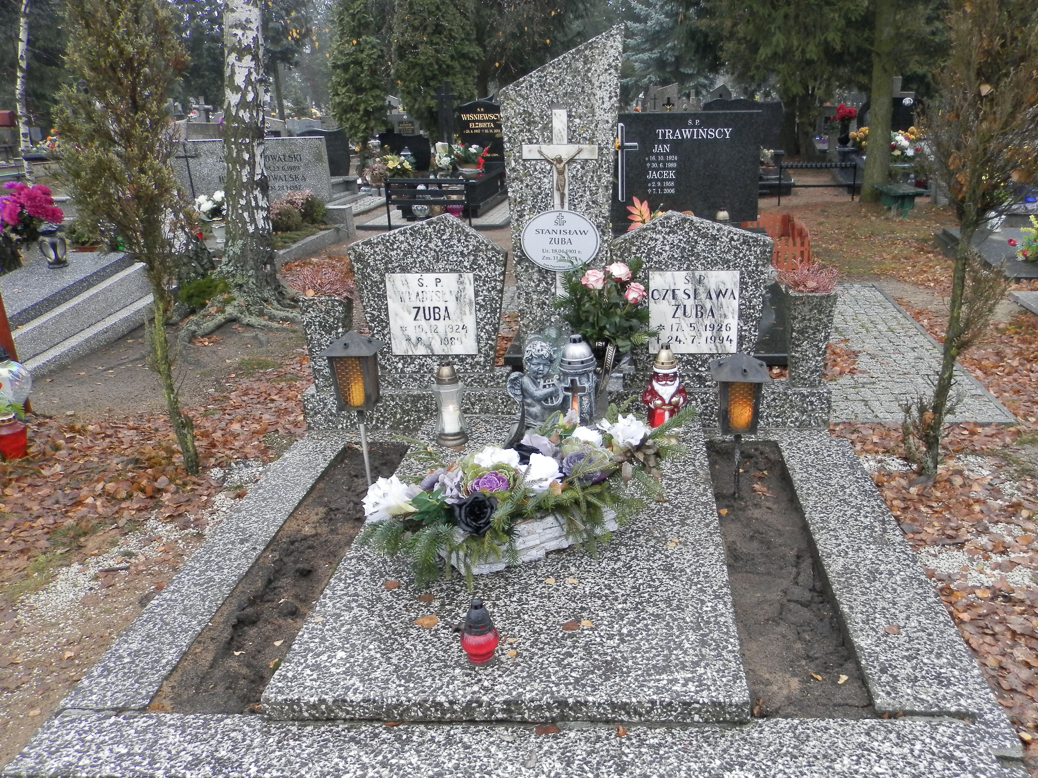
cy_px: 446
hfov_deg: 59.7
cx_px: 597
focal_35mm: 30
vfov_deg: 46.7
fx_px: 900
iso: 160
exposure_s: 1/30
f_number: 3.1
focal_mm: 4.5
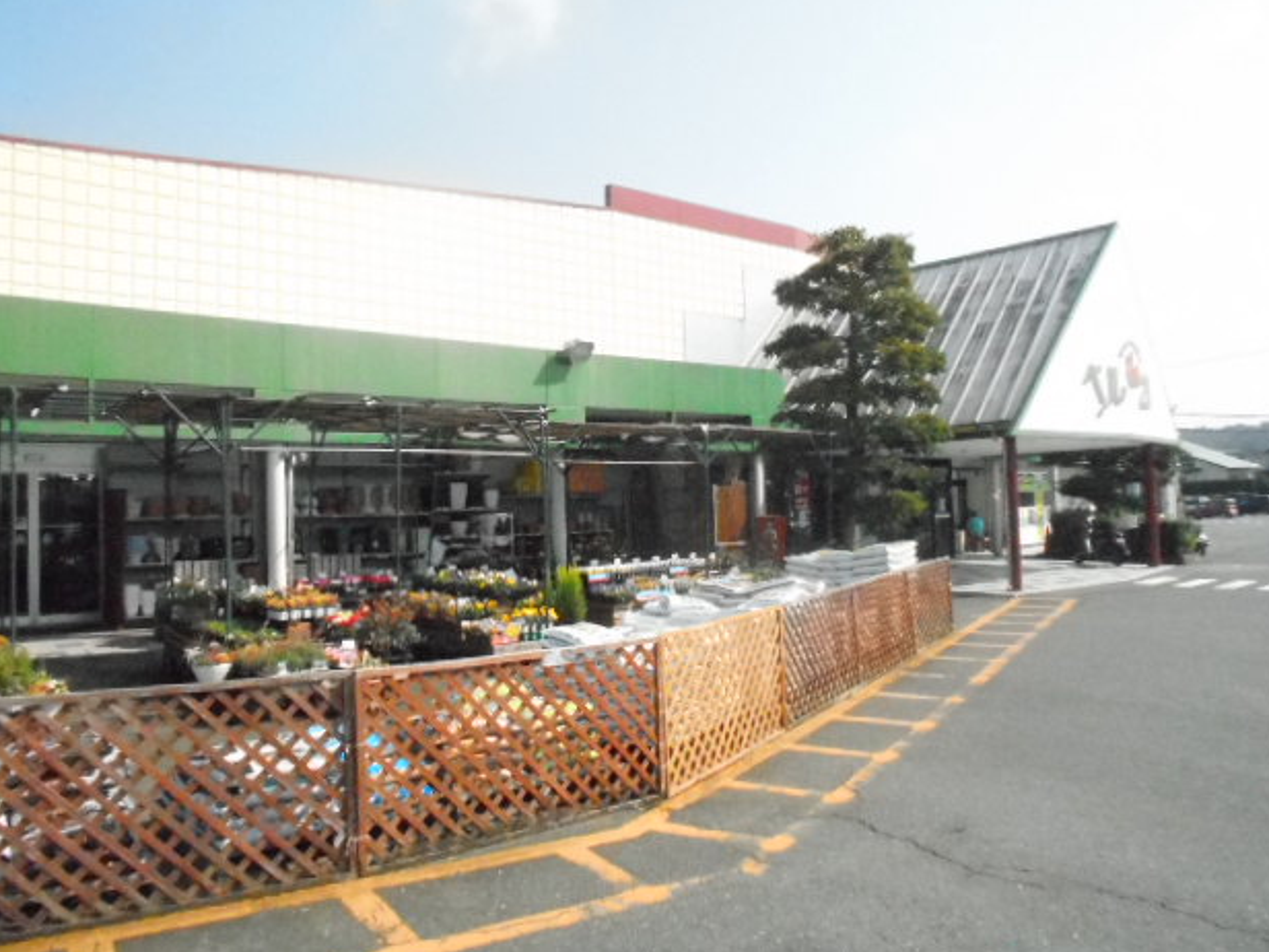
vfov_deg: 51.4
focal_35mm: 27
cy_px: 468
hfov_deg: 65.3
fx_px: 990
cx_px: 622
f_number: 8
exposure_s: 1/2000
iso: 1600
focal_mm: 4.6
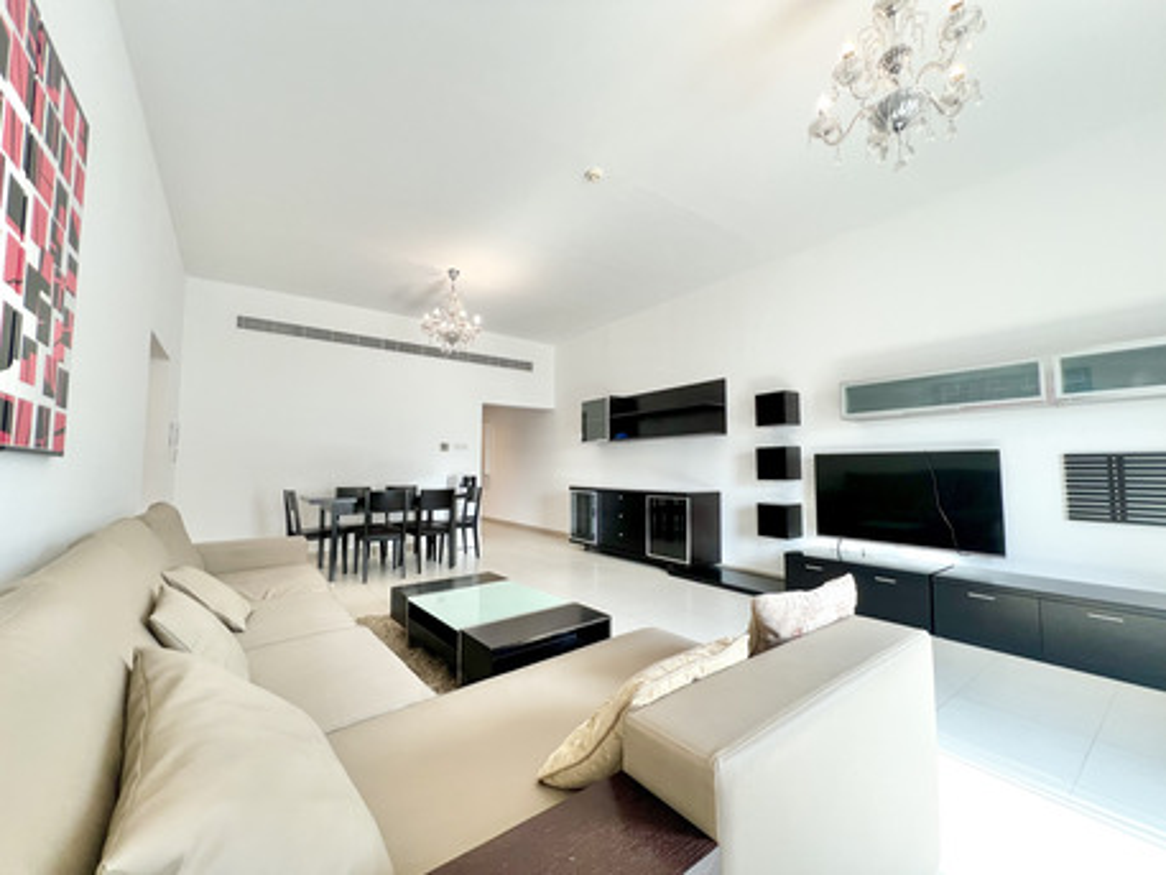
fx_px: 438
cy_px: 438
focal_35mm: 13
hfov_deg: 106.2
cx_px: 583
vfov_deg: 89.9
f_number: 1.8
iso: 64
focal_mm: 1.57
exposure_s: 1/100
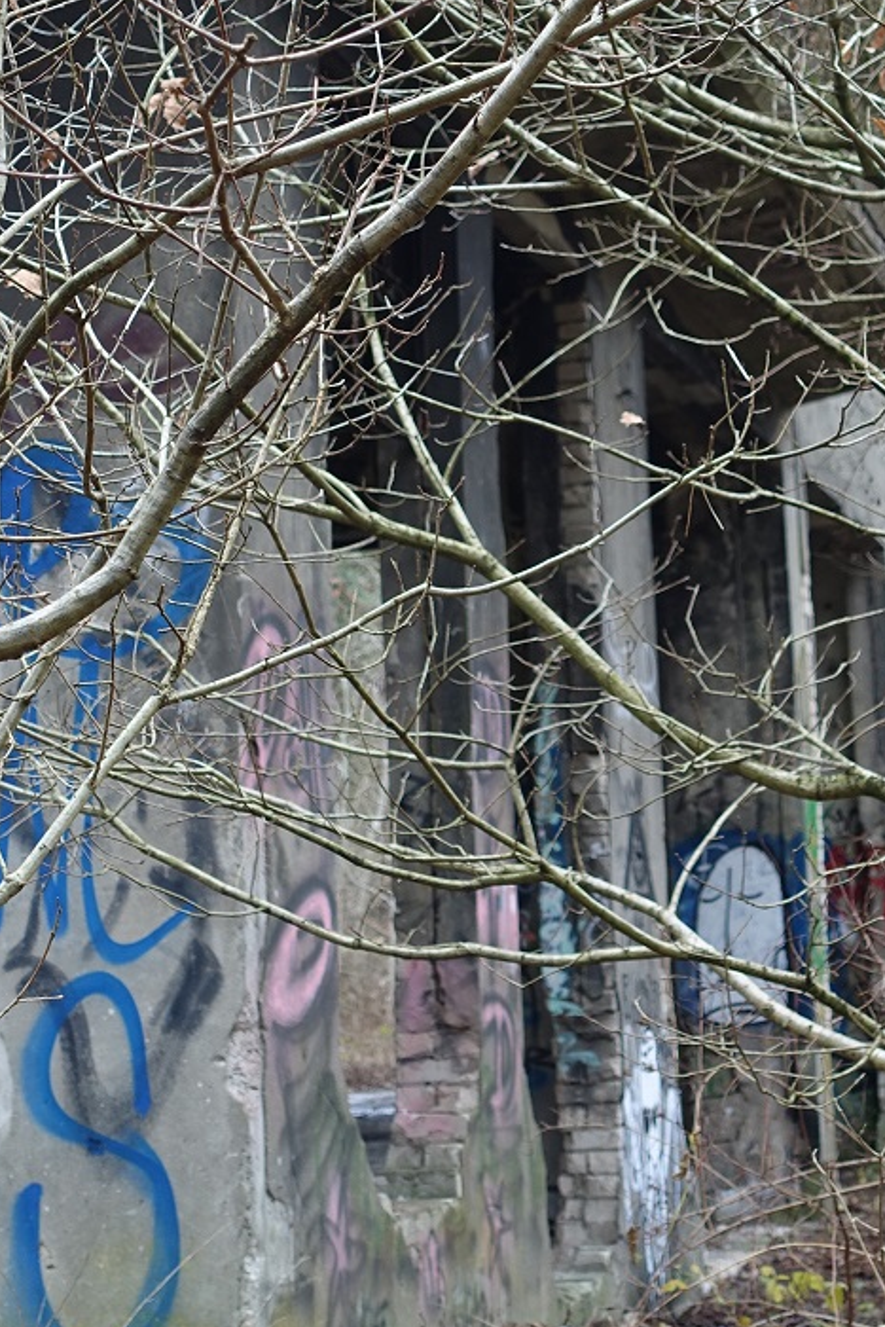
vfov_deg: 23.9
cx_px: 578
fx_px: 3096
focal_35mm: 84
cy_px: 328
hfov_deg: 16.2
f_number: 2.8
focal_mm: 15.94
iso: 125
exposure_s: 1/50
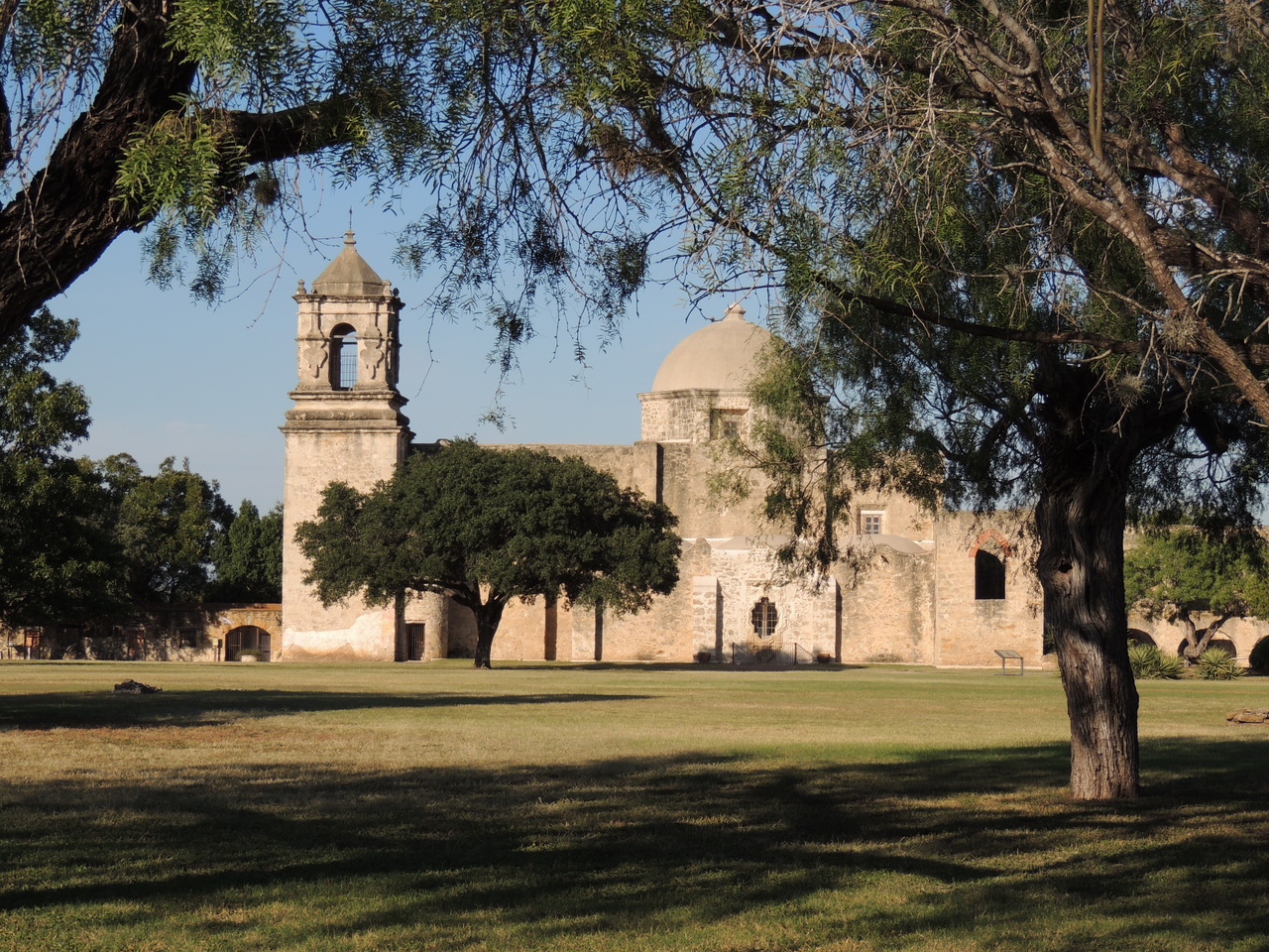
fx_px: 2749
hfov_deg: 26.0
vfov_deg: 19.6
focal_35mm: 75
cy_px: 476
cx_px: 634
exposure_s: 1/1000
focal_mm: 13.3
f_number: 3.9
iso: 100
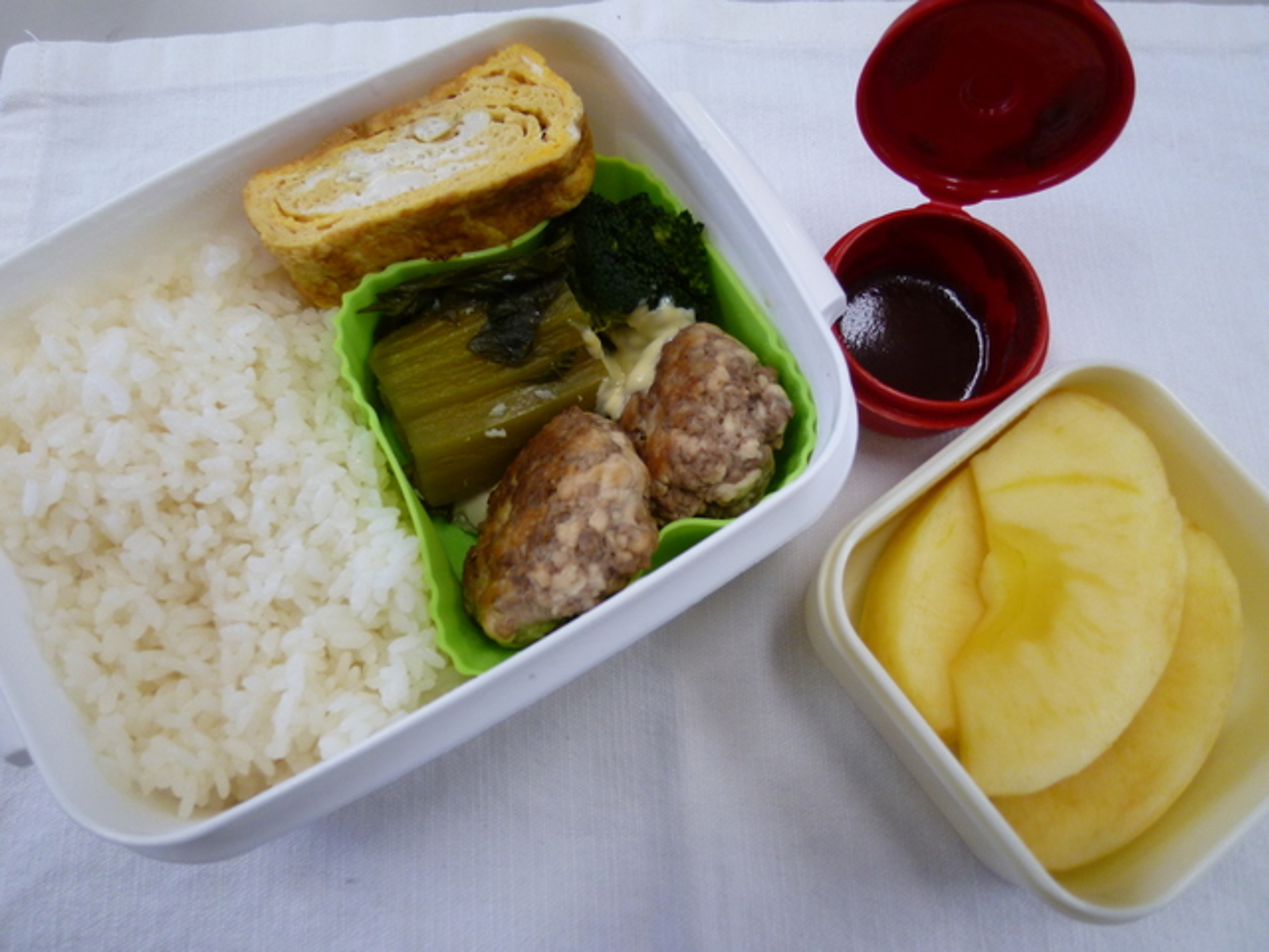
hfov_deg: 71.6
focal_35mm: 24
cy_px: 476
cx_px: 634
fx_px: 880
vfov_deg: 56.8
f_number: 2.2
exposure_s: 1/60
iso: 125
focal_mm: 4.3
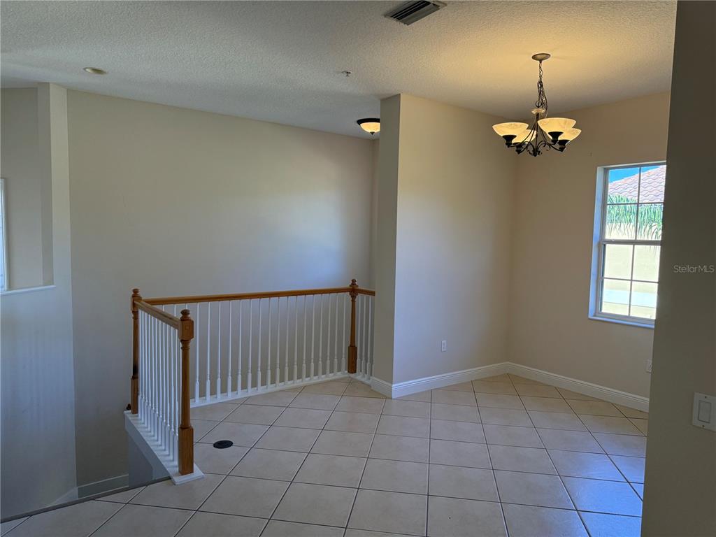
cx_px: 358
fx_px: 496
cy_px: 268
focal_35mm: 24
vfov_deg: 56.8
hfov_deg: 71.6
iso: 200
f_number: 1.78
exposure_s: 1/211
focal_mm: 6.76
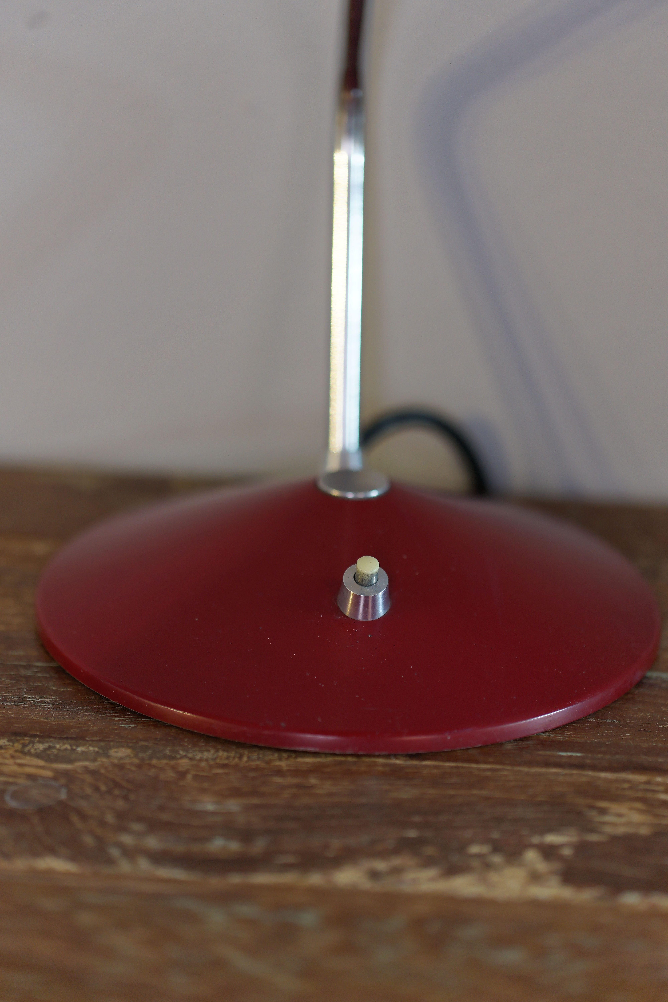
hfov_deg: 15.2
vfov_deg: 22.6
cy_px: 501
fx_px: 2505
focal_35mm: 90
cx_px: 334
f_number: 2.8
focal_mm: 90
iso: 320
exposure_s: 1/6
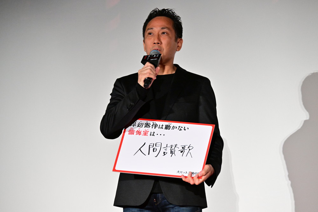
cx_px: 159
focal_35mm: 150
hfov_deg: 13.7
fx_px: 1325
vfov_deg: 9.2
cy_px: 106
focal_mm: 150
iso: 6400
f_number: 6.3
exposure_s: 1/200
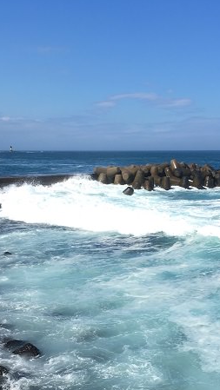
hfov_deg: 26.5
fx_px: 466
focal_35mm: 45
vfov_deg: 44.6
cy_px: 268
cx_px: 135
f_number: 2.2
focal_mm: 4.15
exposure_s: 1/1508
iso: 25
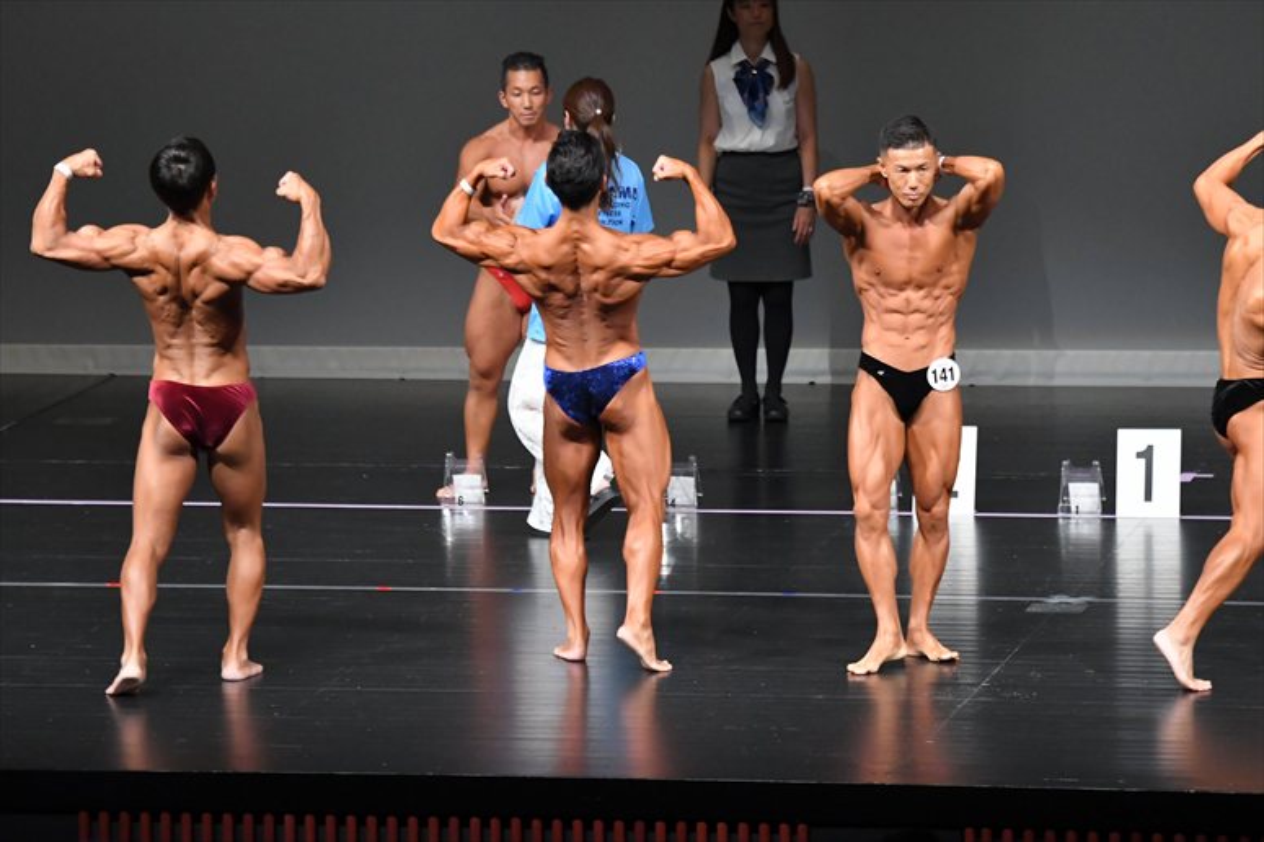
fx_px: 8949
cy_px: 421
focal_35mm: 255
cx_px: 632
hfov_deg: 8.1
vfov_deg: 5.4
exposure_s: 1/400
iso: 5000
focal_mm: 170
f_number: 5.6
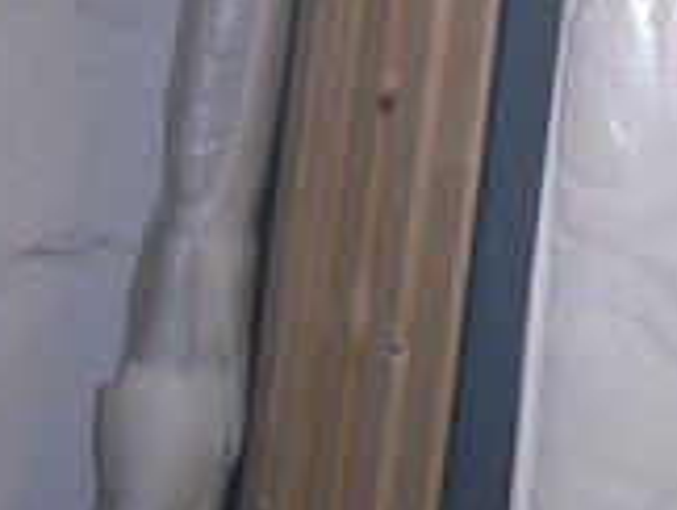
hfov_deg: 18.1
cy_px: -242
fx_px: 1959
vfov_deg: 14.0
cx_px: 928
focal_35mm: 100
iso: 200
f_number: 3.2
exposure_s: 1/25
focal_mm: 4.9
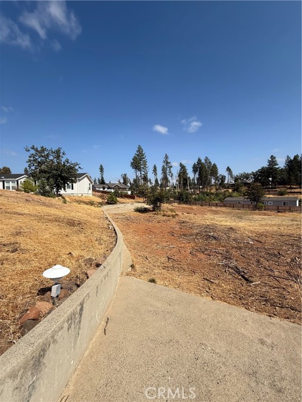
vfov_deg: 102.1
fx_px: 163
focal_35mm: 14
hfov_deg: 85.7
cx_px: 151
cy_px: 201
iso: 50
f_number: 2.2
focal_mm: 2.22
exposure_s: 1/2841
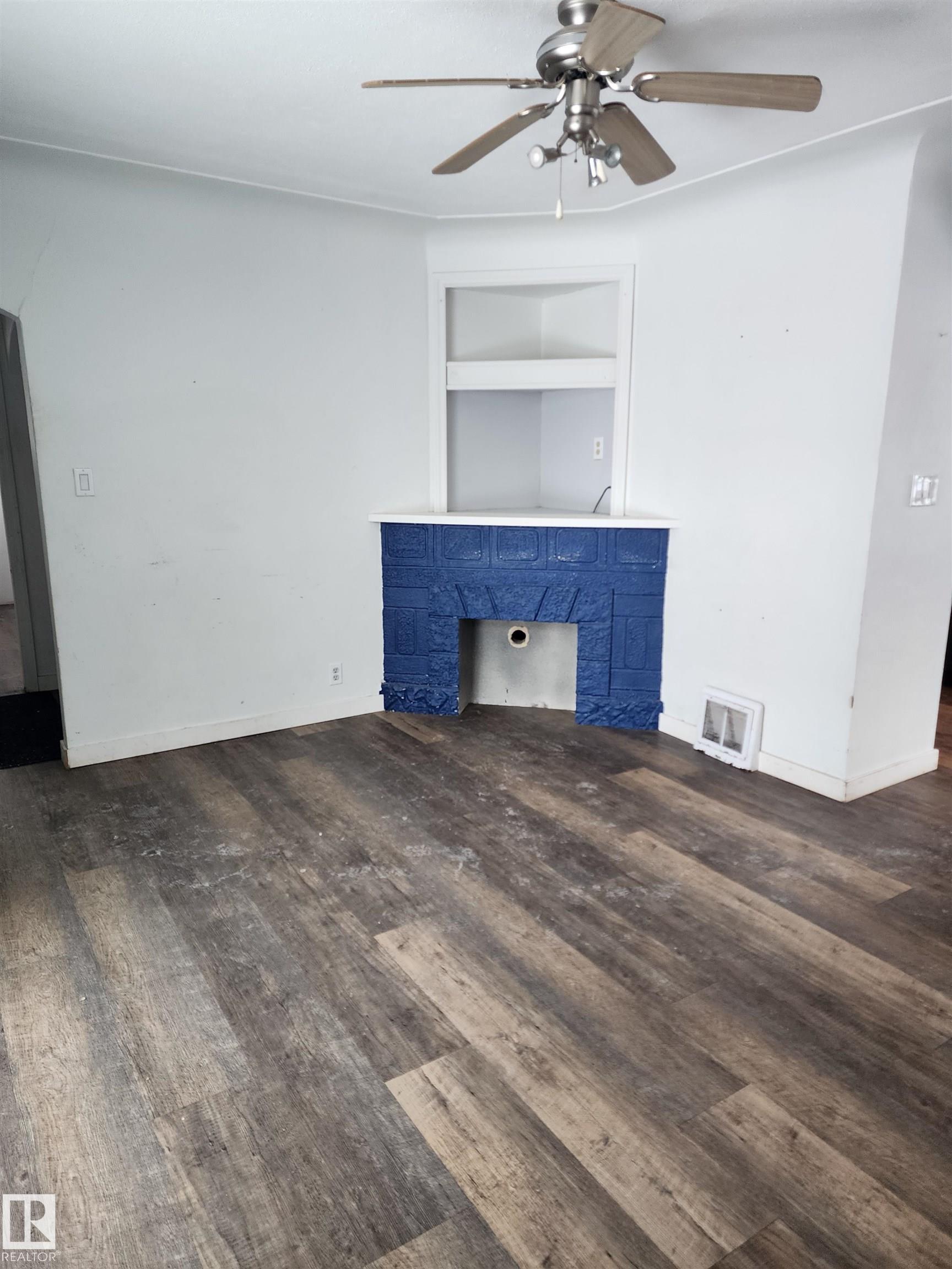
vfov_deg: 73.9
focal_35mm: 23
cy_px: 634
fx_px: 843
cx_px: 476
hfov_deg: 58.9
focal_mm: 6.4
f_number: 1.8
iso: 125
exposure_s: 1/180
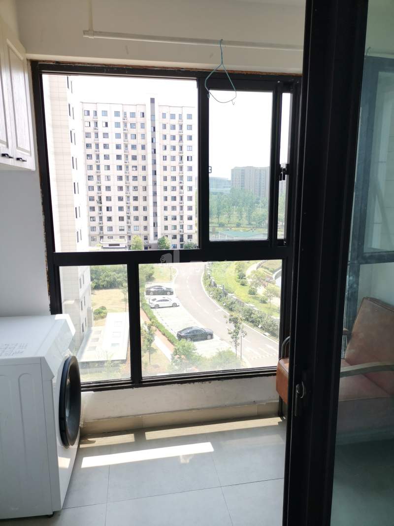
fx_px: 395
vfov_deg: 67.3
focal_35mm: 26
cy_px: 263
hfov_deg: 53.1
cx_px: 197
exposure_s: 1/265
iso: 50
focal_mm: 4.75
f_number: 1.8
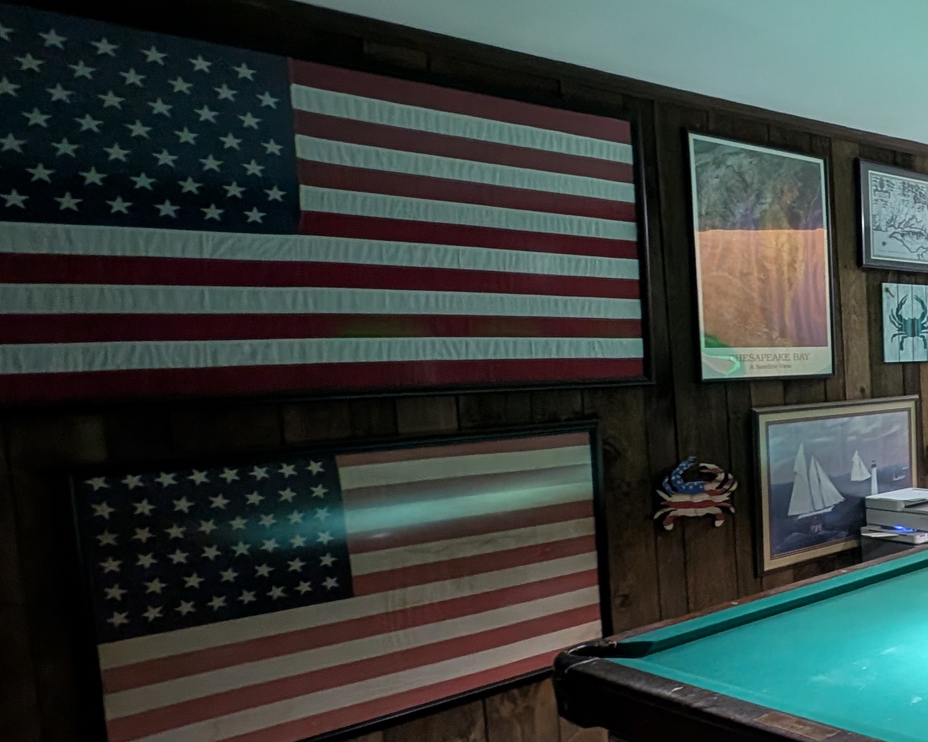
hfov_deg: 39.4
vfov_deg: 47.0
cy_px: 412
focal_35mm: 31
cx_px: 1135
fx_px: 851
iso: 177
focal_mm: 2.23
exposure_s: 1/24
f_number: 1.95
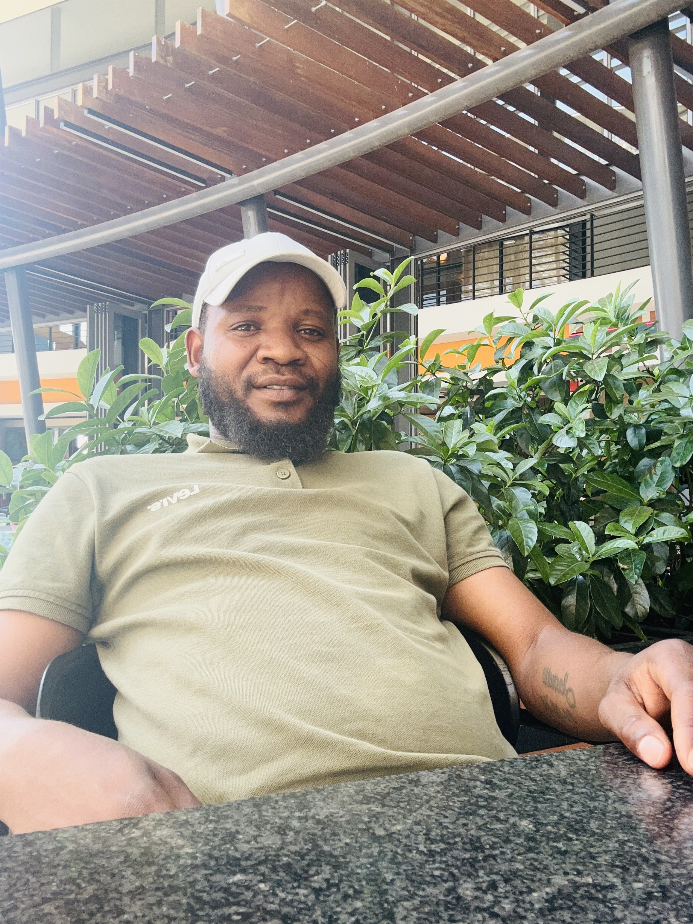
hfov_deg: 46.8
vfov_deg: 60.0
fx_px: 801
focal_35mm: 30
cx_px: 346
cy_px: 462
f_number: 1.9
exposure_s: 1/121
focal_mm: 2.69
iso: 50
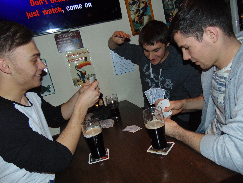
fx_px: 175
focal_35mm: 25
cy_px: 92
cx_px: 122
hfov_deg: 69.4
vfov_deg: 54.9
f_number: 3
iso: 200
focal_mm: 4.5
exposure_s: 1/30
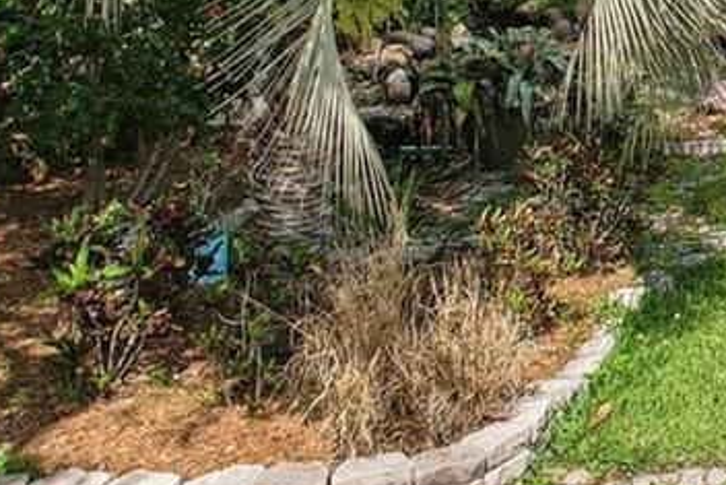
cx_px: 1425
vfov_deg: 13.2
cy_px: -171
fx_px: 2017
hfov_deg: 16.1
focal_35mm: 100
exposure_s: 1/2000
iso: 100
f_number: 2.8
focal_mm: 8.4
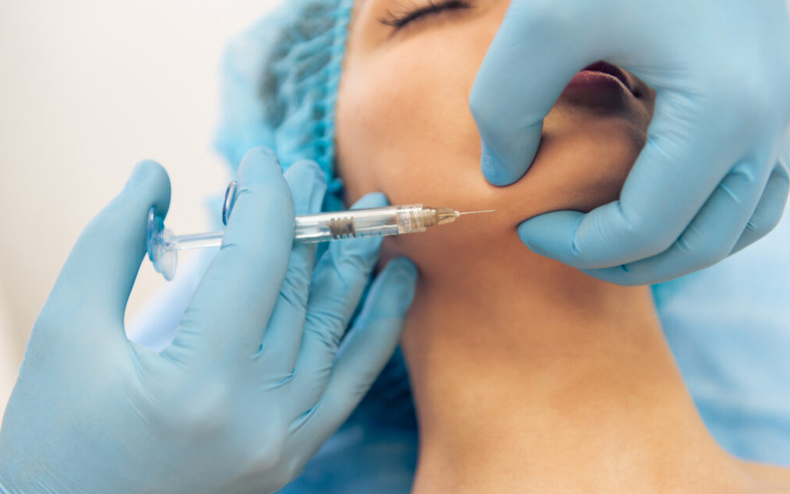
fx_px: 1249
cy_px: 266
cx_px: 400
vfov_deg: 22.4
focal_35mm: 58
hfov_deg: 35.1
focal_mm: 56
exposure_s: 1/100
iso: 500
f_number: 2.8
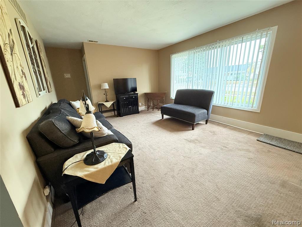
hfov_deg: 102.1
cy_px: 114
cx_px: 151
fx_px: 122
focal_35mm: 14
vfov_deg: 85.7
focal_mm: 2.22
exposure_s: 1/120
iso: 400
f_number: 2.2
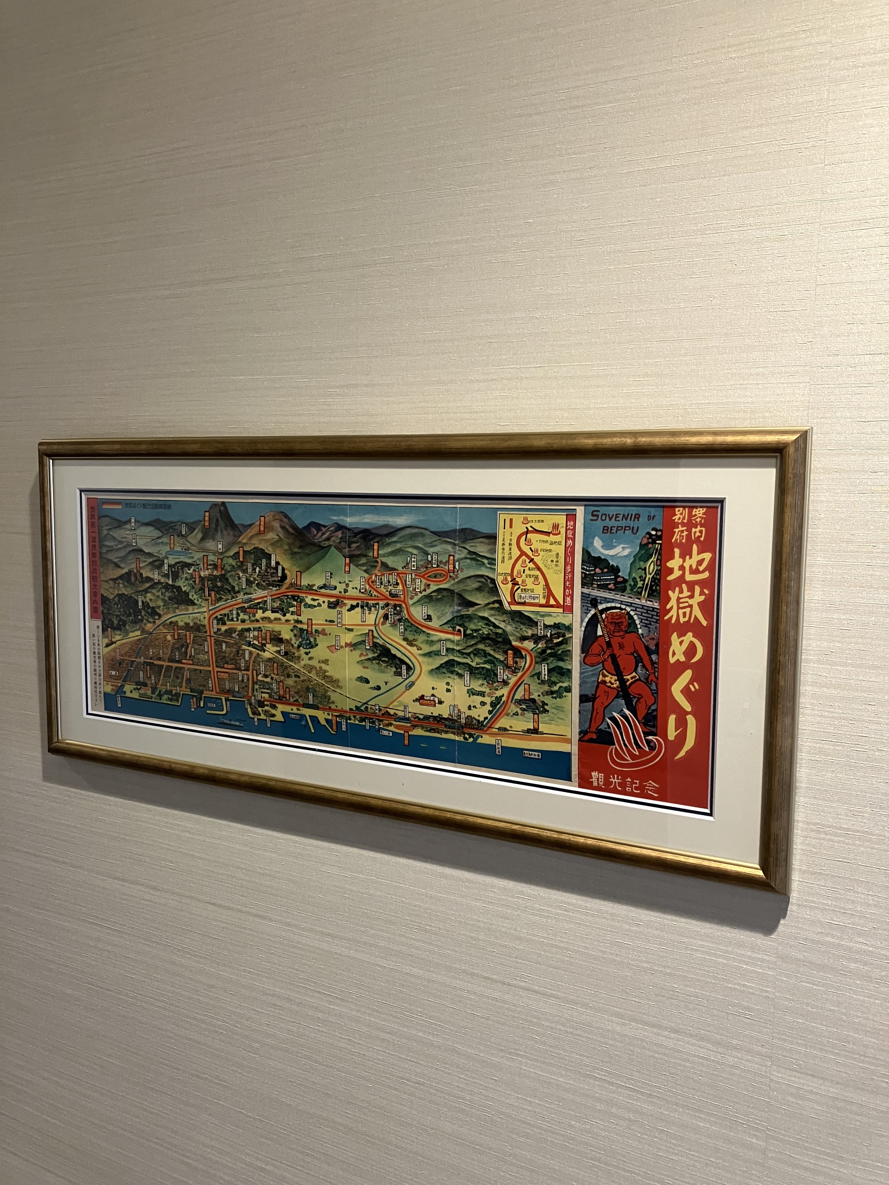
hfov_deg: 49.7
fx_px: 959
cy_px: 592
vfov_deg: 63.4
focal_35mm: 28
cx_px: 444
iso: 320
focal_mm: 3.99
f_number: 1.8
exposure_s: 1/53
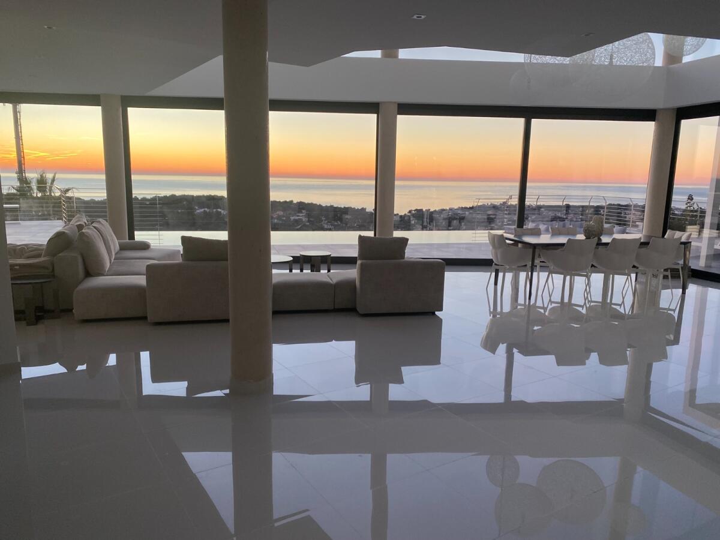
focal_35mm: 26
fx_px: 541
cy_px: 270
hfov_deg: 67.3
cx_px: 360
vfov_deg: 53.1
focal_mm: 4.25
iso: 125
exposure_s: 1/118
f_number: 1.8
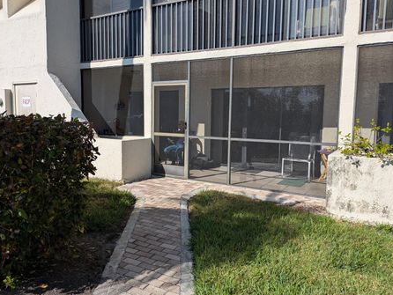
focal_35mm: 28
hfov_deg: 63.4
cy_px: 135
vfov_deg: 49.7
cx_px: 199
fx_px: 318
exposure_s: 1/2451
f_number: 1.89
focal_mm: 5.43
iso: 49
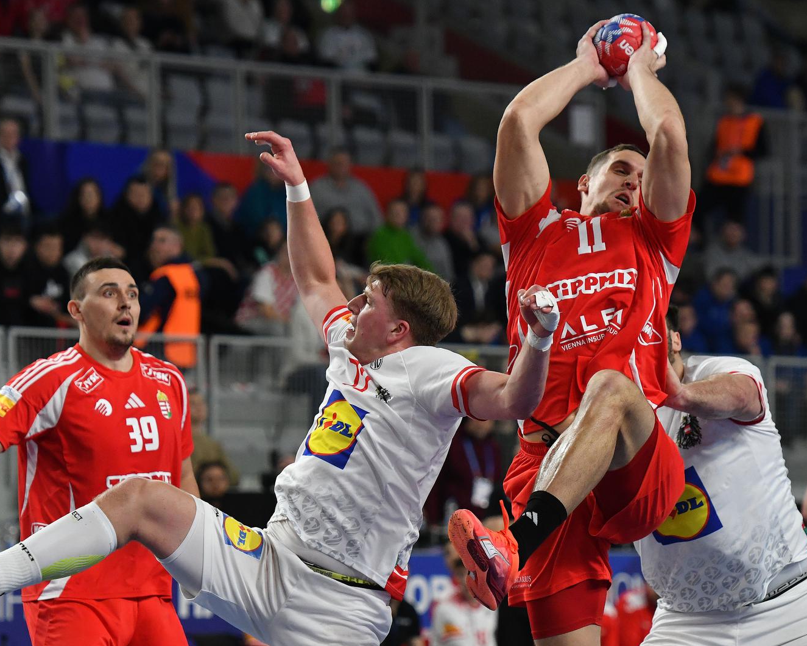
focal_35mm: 153
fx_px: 3654
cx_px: 372
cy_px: 323
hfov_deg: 12.6
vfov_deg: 10.1
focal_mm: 135
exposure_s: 1/1600
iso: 1600
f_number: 5
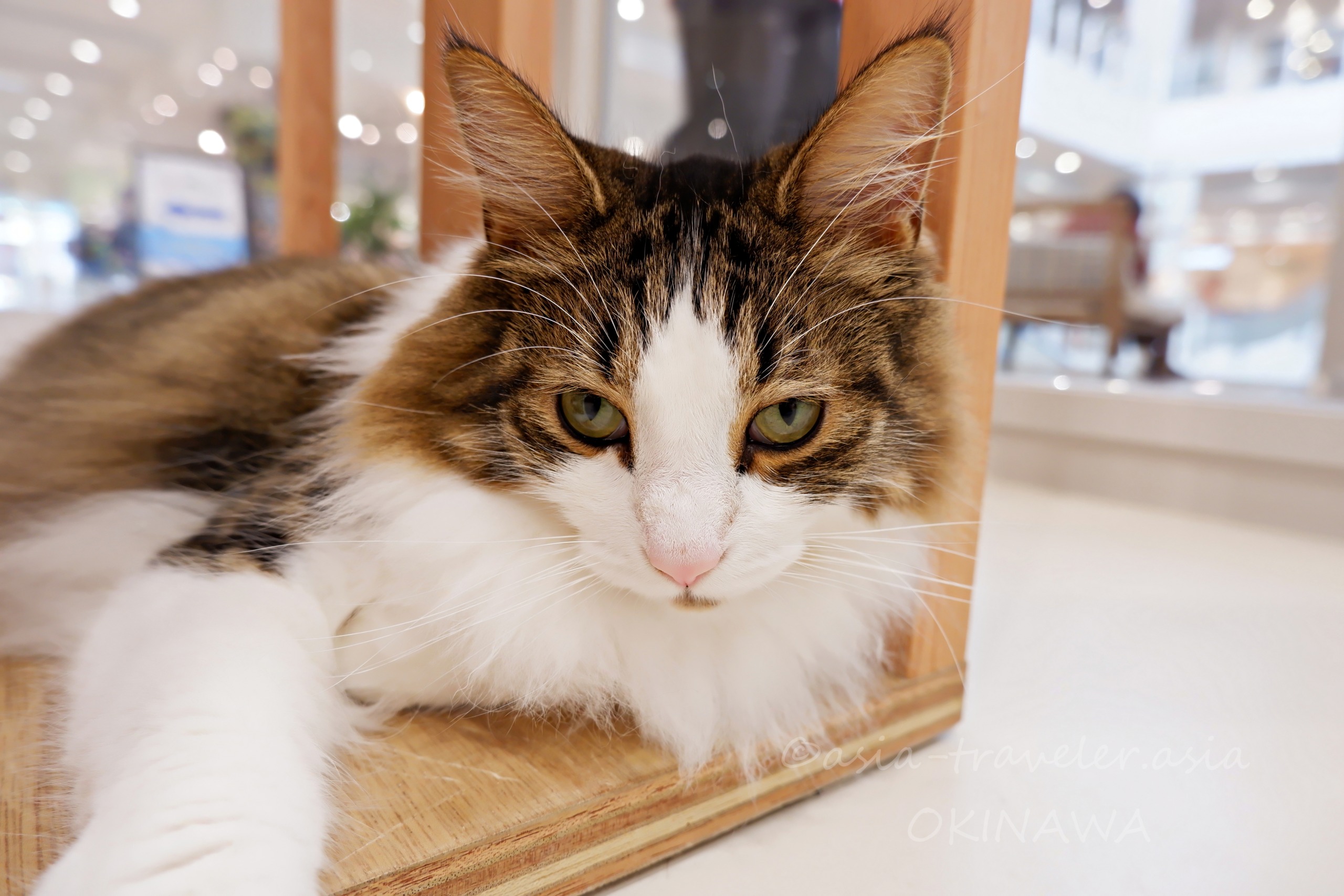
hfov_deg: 76.1
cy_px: 448
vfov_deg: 55.1
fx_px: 859
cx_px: 672
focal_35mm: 23
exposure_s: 1/40
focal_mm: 15
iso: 400
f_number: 4
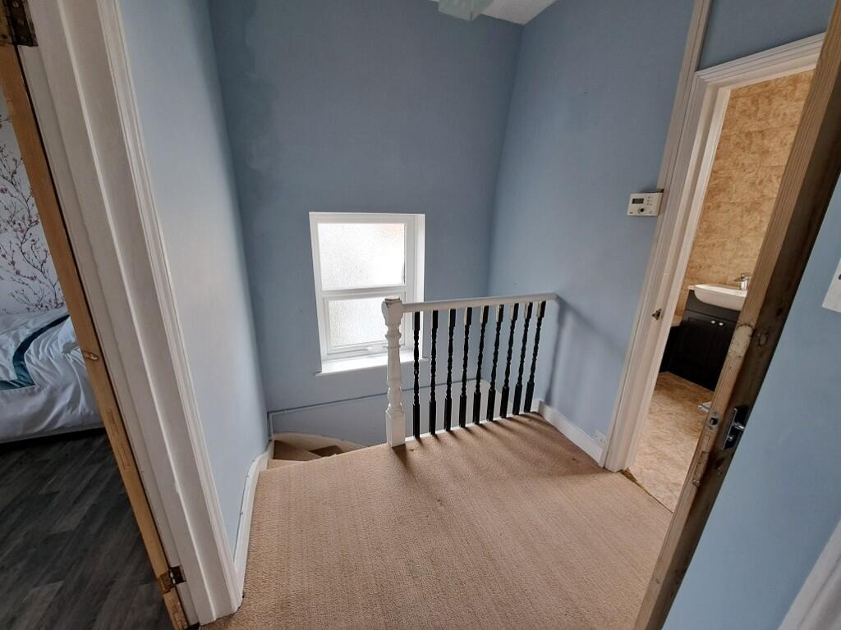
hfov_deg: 106.2
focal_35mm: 13
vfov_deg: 89.9
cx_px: 420
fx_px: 316
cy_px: 315
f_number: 2.2
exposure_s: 1/50
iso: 80
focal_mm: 1.74
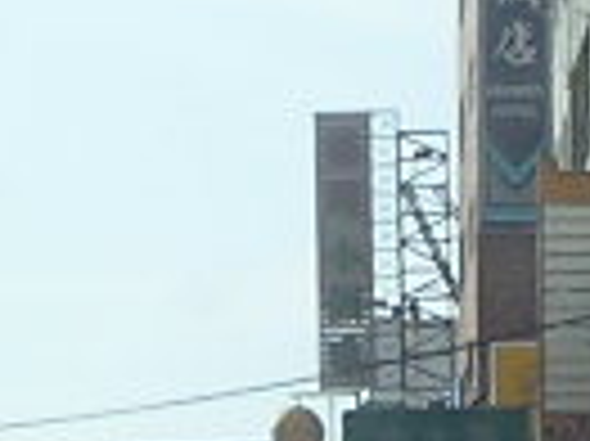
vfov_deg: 2.6
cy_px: 558
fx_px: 9604
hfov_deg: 3.5
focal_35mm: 564
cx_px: 104
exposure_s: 1/597
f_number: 3.7
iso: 100
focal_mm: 10.9
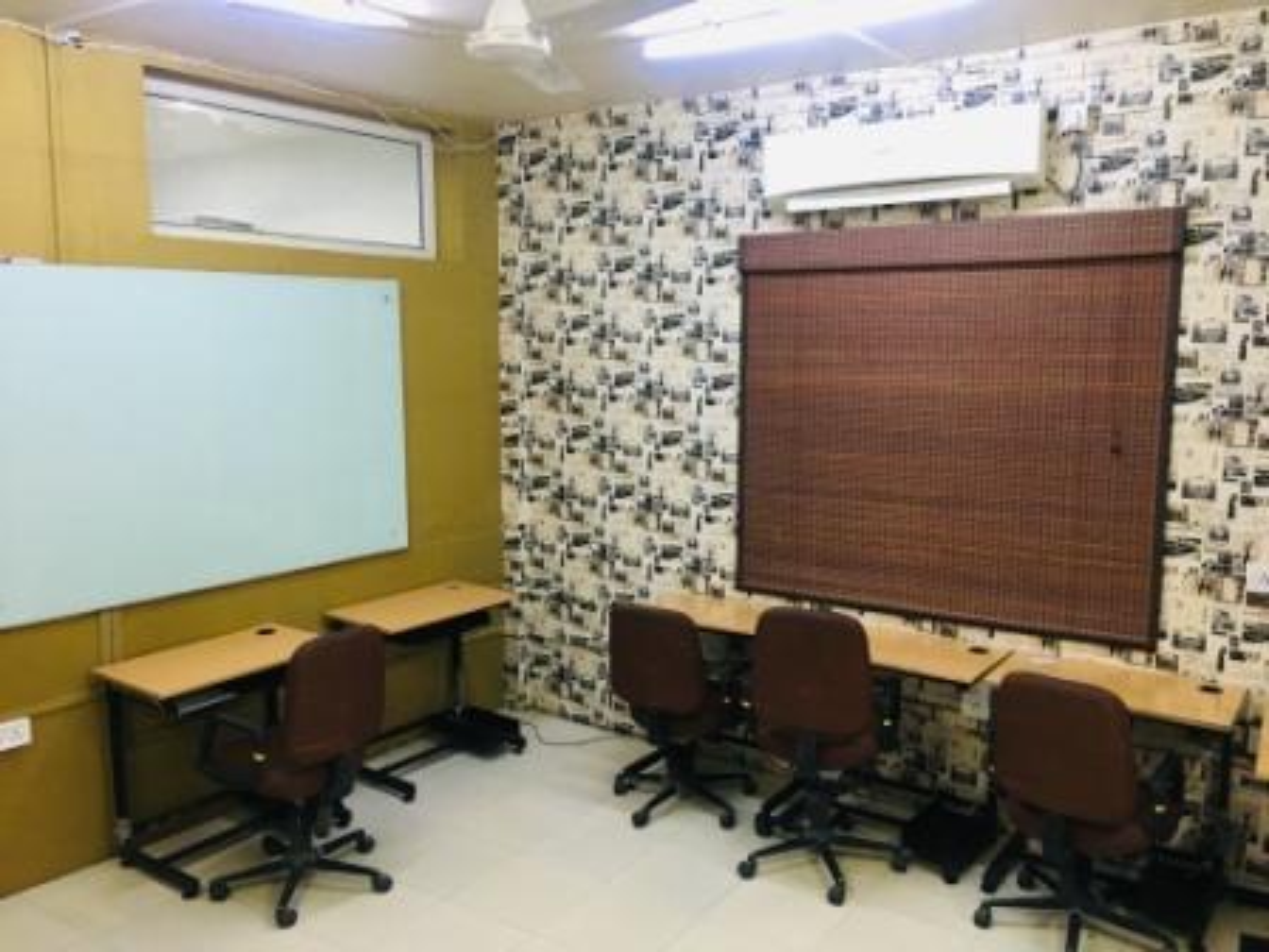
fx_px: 1063
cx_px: 634
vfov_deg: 48.2
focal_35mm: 29
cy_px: 476
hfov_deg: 61.7
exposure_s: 1/33
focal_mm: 4.15
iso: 200
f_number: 2.2
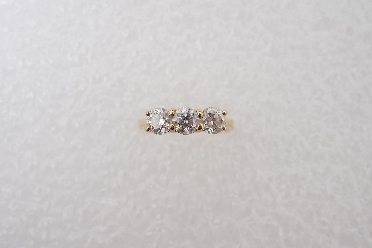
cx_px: 186
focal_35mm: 45
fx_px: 465
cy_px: 124
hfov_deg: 43.6
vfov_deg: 29.9
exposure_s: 1/125
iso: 320
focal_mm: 30
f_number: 16
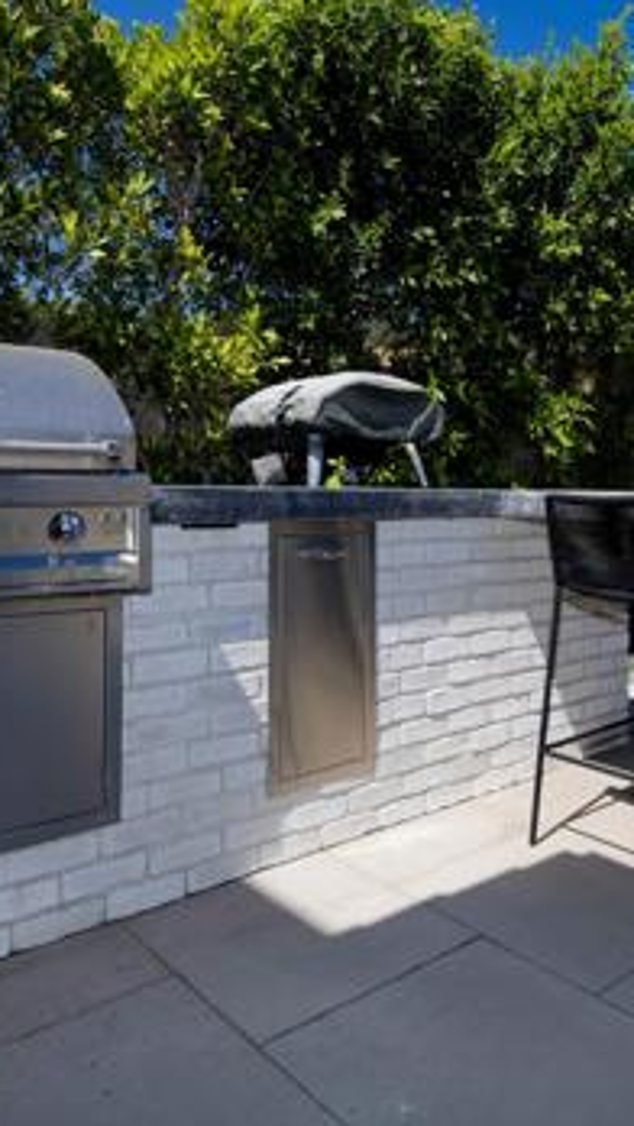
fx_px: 806
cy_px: 474
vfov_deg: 69.4
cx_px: 375
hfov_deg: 42.8
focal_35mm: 27
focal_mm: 14
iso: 320
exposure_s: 1/250
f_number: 11
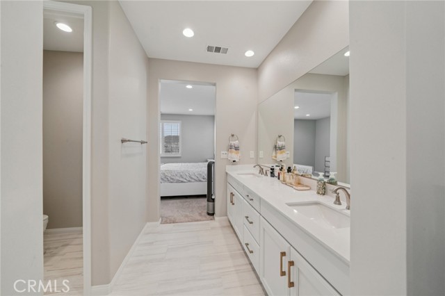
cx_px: 222
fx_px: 148
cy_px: 148
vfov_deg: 89.9
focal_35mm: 12
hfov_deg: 112.6
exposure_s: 1/20
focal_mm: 12
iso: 400
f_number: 11
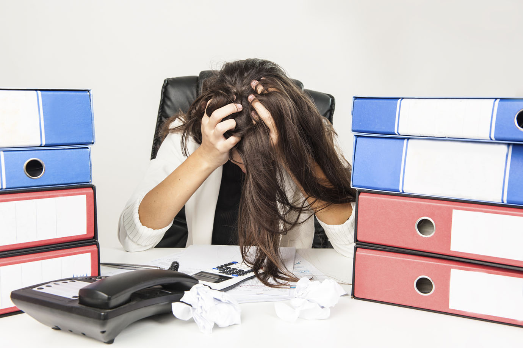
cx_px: 262
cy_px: 174
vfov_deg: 31.8
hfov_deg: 46.4
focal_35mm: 42
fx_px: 610
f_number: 4.5
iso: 200
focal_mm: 42
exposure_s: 1/125
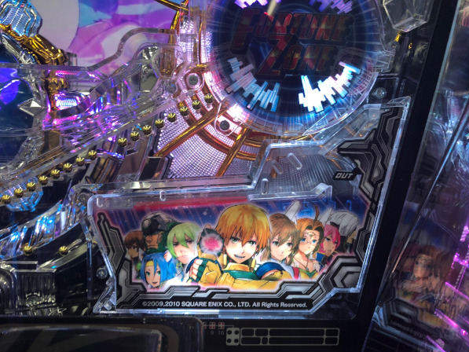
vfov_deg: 46.8
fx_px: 407
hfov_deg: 60.0
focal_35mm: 30
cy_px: 188
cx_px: 233
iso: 32
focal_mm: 3.99
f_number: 1.8
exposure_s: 1/61
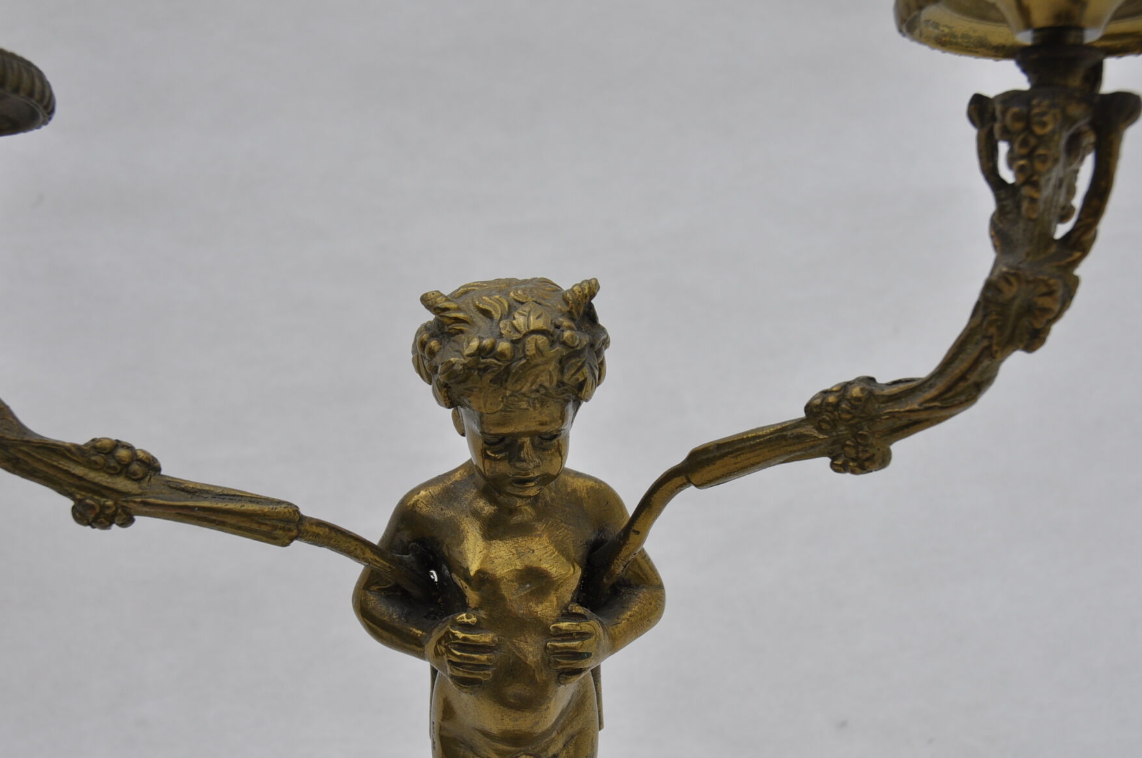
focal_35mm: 46
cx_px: 582
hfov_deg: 43.1
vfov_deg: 29.3
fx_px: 1445
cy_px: 460
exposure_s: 1/250
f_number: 8
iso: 200
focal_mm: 25
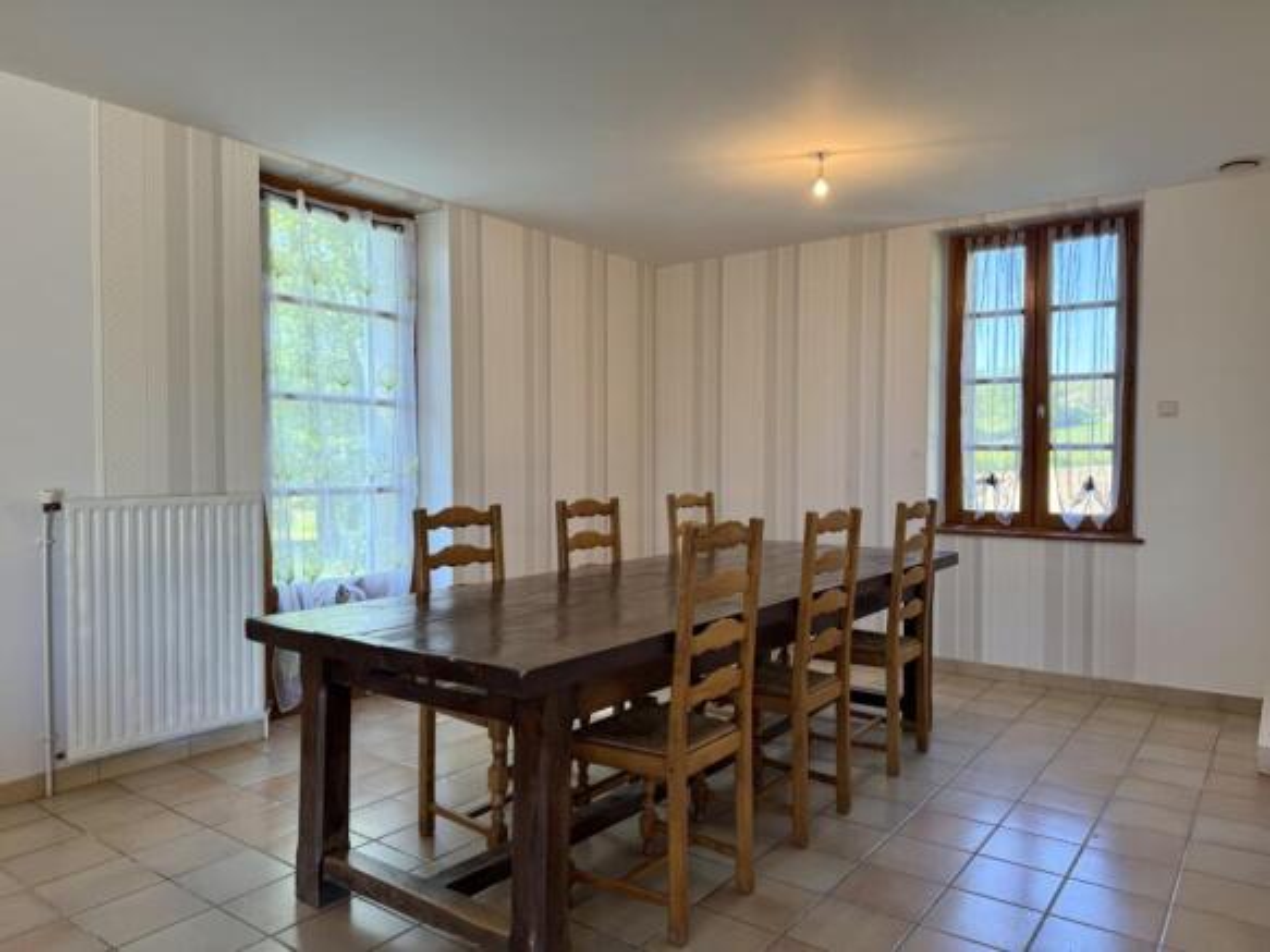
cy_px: 476
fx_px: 880
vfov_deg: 56.8
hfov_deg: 71.6
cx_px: 635
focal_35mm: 24
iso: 100
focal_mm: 6.76
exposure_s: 1/100
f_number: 1.78
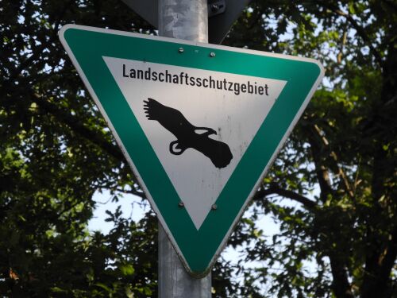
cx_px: 198
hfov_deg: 16.6
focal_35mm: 119
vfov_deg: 12.5
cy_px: 149
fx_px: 1365
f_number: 4.5
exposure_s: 1/218
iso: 100
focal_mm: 25.4
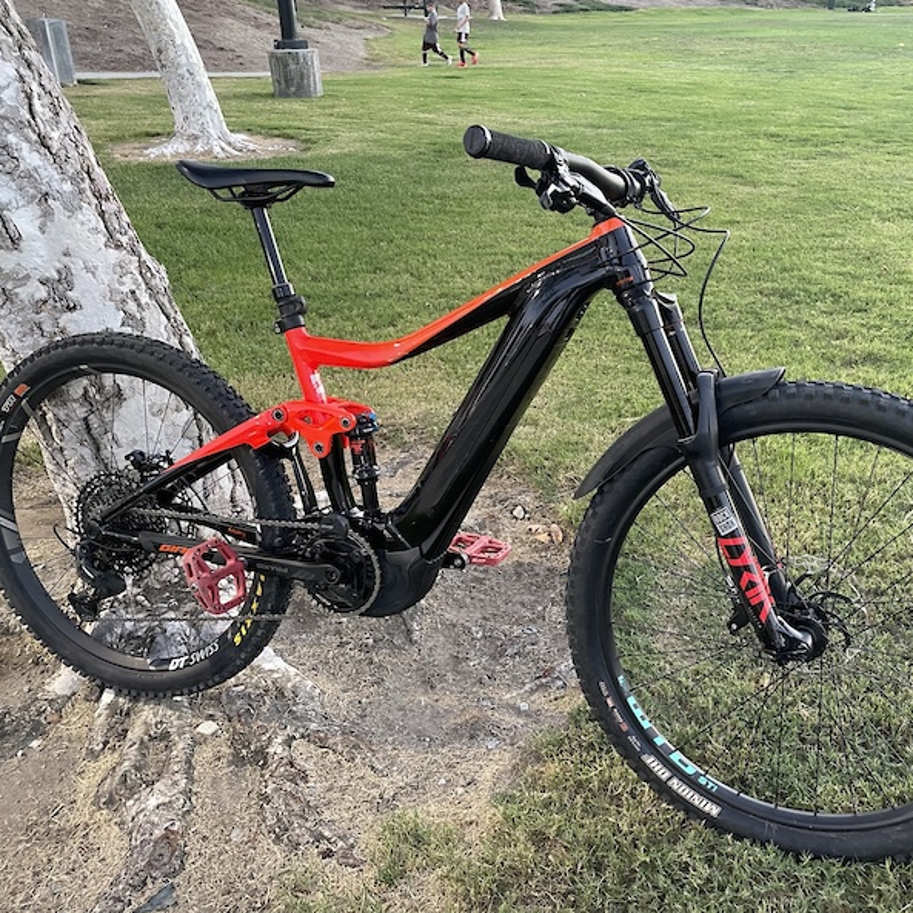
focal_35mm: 31
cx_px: 560
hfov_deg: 52.1
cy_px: 453
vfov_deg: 52.5
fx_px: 925
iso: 250
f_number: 1.6
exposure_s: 1/60
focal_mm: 4.2
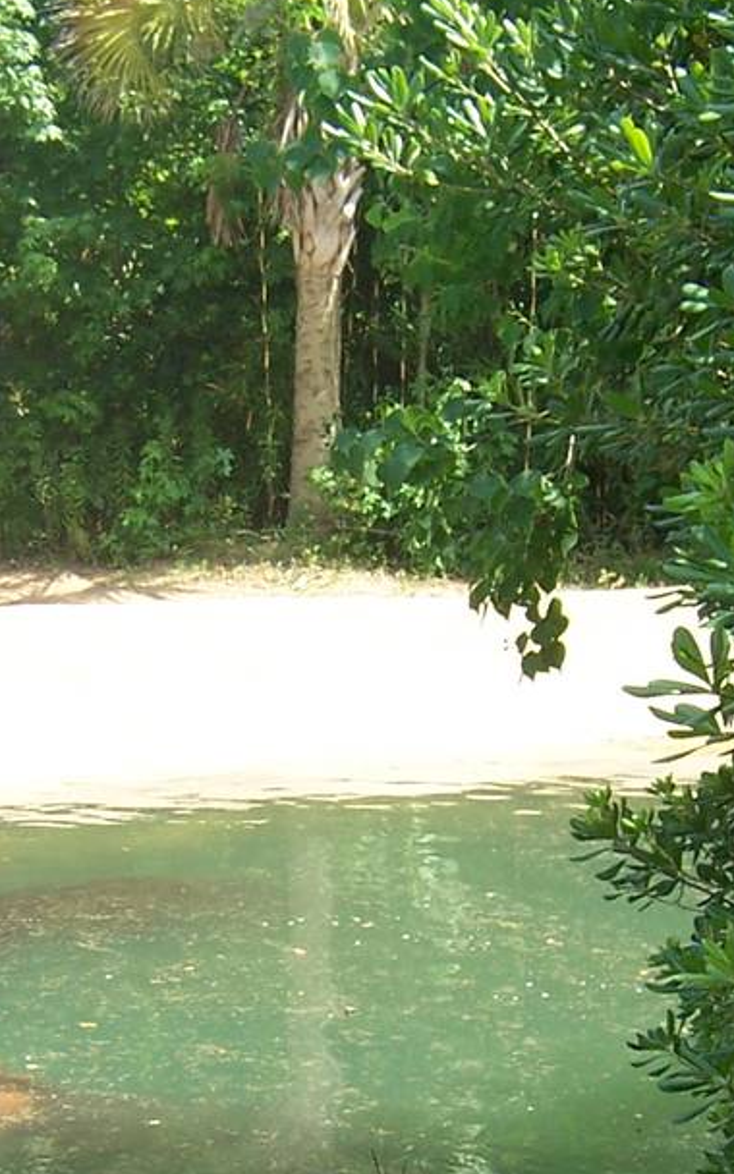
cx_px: 199
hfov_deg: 14.2
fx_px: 2945
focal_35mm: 92
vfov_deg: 22.1
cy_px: 1021
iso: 80
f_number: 3.4
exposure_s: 1/250
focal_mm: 5.5
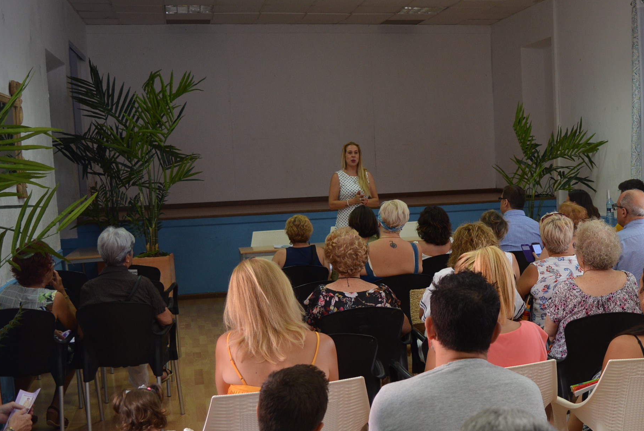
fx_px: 967
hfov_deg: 35.7
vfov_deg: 25.0
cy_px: 281
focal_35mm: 54
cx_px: 506
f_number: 4
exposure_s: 1/80
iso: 400
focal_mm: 22
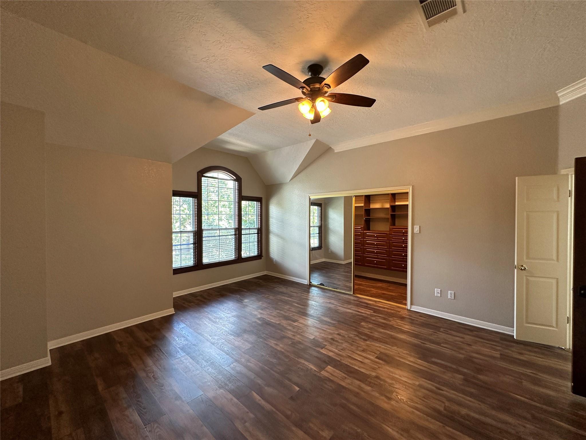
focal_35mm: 14
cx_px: 293
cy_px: 220
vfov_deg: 85.7
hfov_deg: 102.1
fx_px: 237
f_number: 2.2
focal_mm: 2.22
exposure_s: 1/60
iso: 160
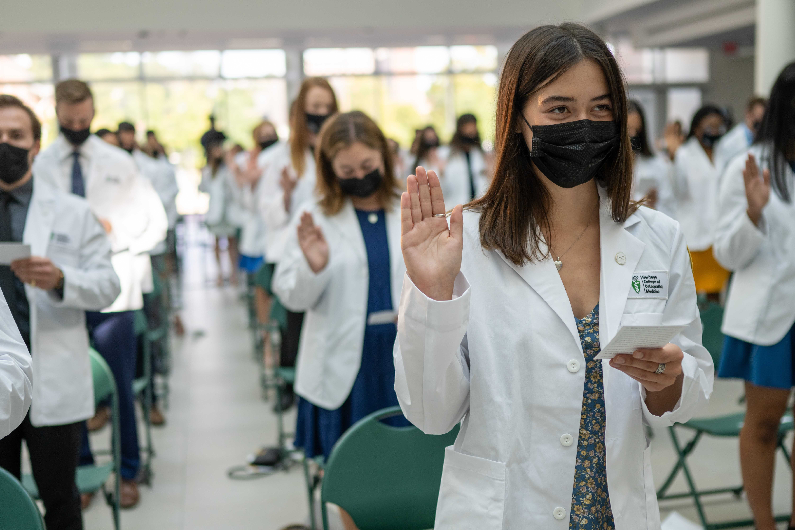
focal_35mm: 48
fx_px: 1060
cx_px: 402
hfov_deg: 41.1
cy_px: 311
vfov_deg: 28.0
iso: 100
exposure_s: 1/400
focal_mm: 35
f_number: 1.8
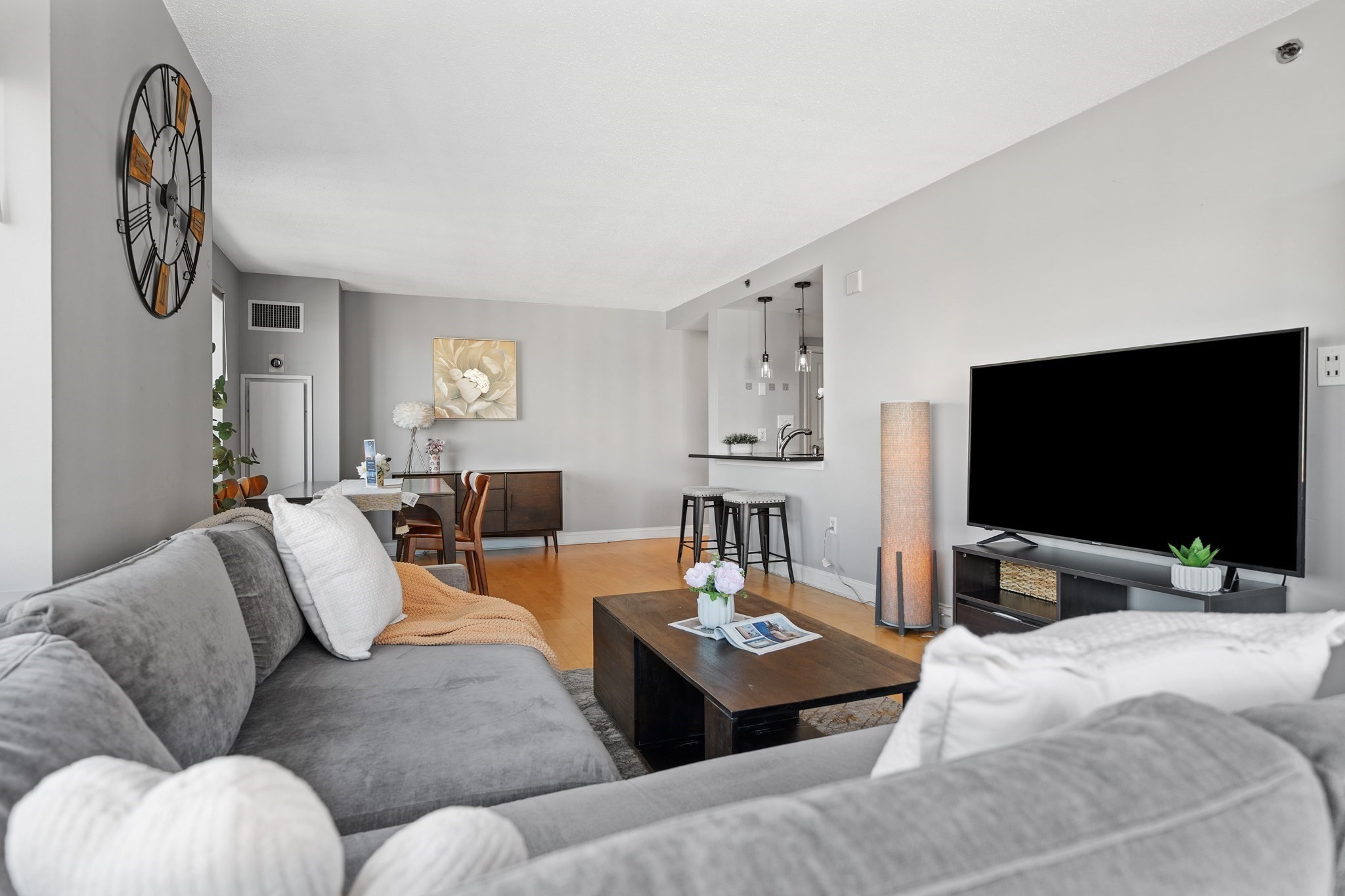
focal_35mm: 18
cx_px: 672
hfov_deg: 90.0
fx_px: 672
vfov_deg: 67.4
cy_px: 448
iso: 200
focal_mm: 18
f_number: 4
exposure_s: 1/15
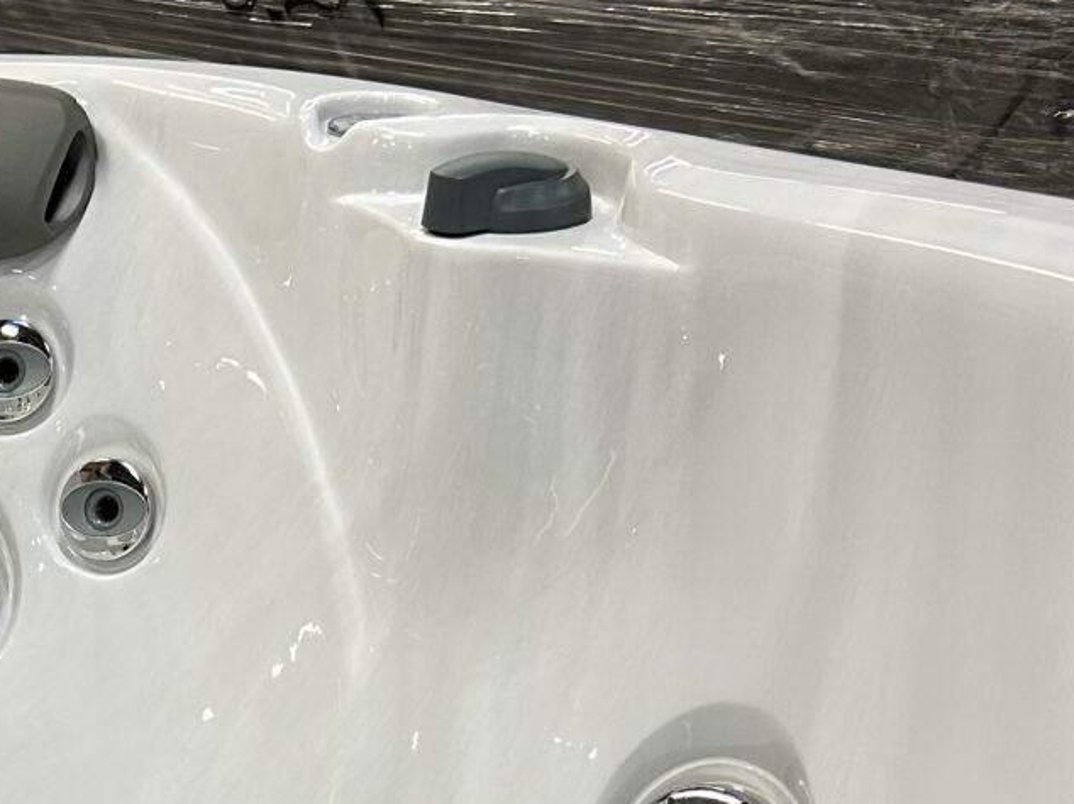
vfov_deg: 16.7
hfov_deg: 21.8
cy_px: 1011
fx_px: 2605
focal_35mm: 84
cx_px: -161
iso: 160
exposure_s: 1/60
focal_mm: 5.7
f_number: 1.5
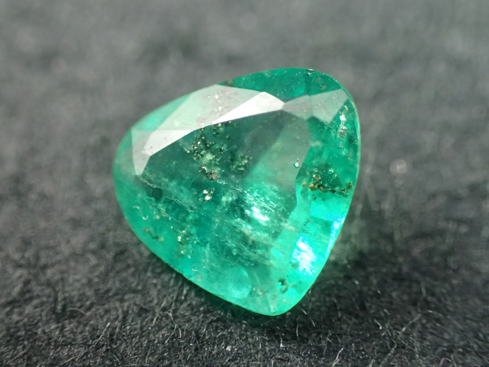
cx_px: 244
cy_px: 184
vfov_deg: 21.0
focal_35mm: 70
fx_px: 989
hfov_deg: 27.8
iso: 800
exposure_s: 1/80
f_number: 4
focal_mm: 12.6
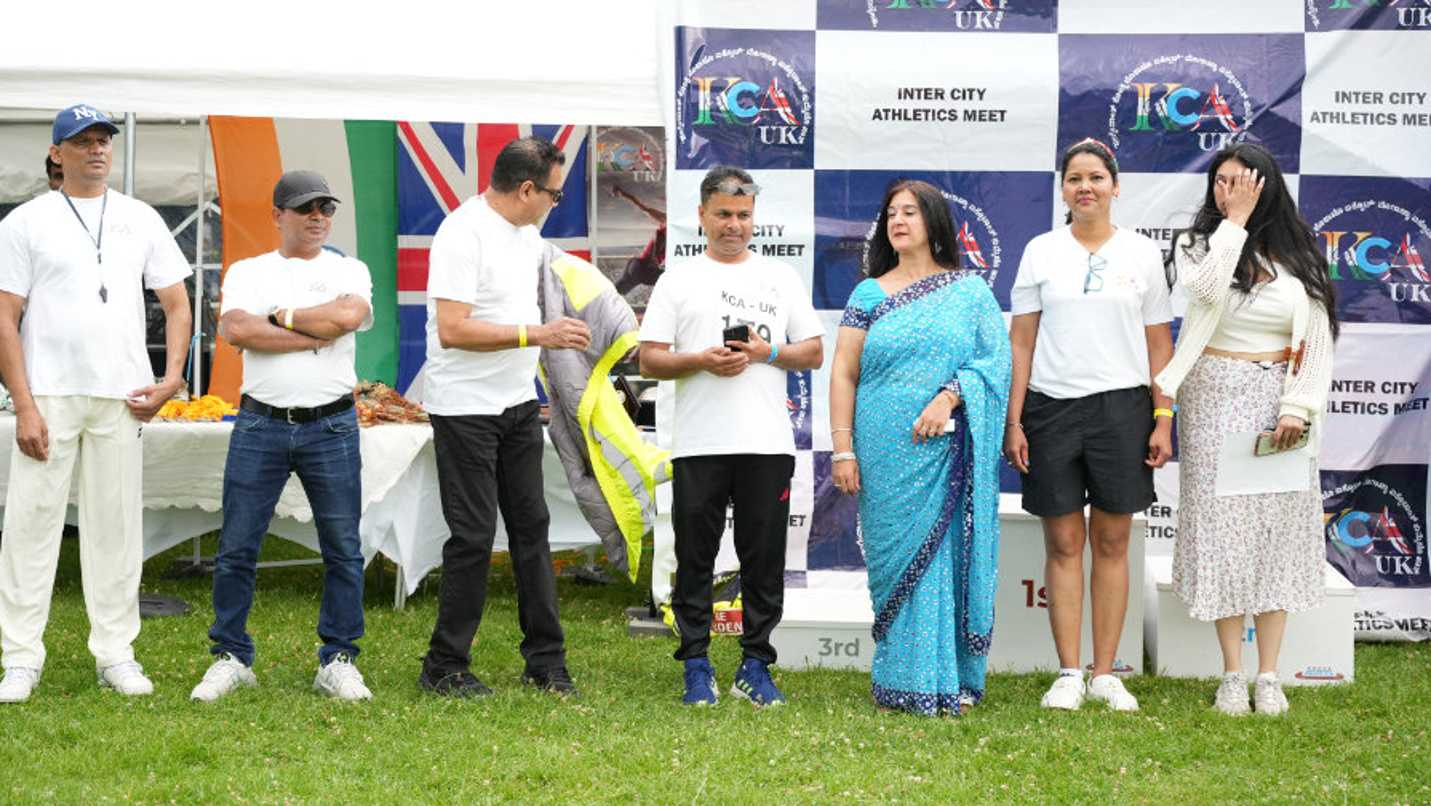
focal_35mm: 56
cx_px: 699
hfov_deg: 37.5
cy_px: 298
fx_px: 2110
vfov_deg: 21.6
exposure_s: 1/800
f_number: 2.8
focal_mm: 46.5
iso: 400
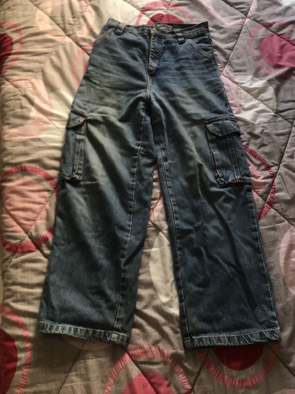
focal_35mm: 28
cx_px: 148
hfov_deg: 49.7
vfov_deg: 63.4
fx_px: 318
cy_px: 197
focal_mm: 3.99
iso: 20
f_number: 1.8
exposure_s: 1/40
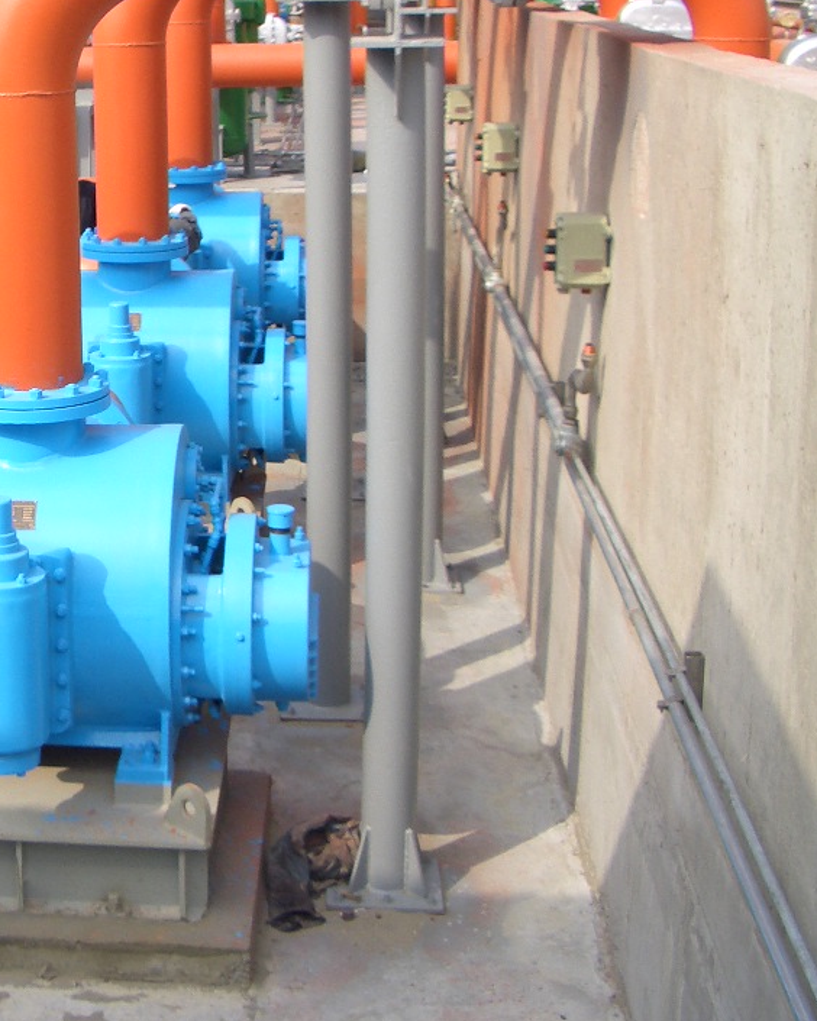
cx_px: -70
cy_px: 335
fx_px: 1874
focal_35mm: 62
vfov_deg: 30.2
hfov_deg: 23.2
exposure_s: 1/200
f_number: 4.3
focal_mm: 5.8
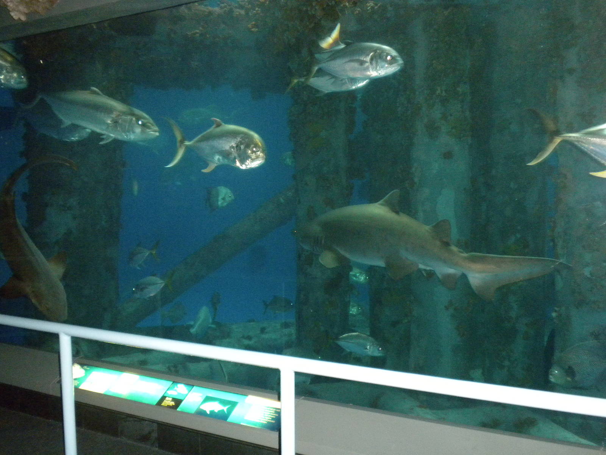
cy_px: 228
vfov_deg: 38.7
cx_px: 303
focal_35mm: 37
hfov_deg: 50.1
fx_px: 648
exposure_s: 1/30
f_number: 3.5
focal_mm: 6.6
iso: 636
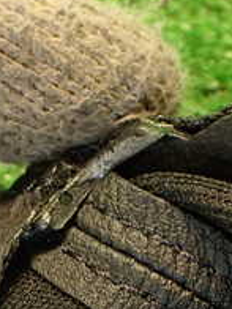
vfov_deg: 19.4
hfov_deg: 15.0
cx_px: 54
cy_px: 318
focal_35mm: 98
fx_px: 876
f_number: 2.4
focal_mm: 5.79
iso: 640
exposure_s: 1/30
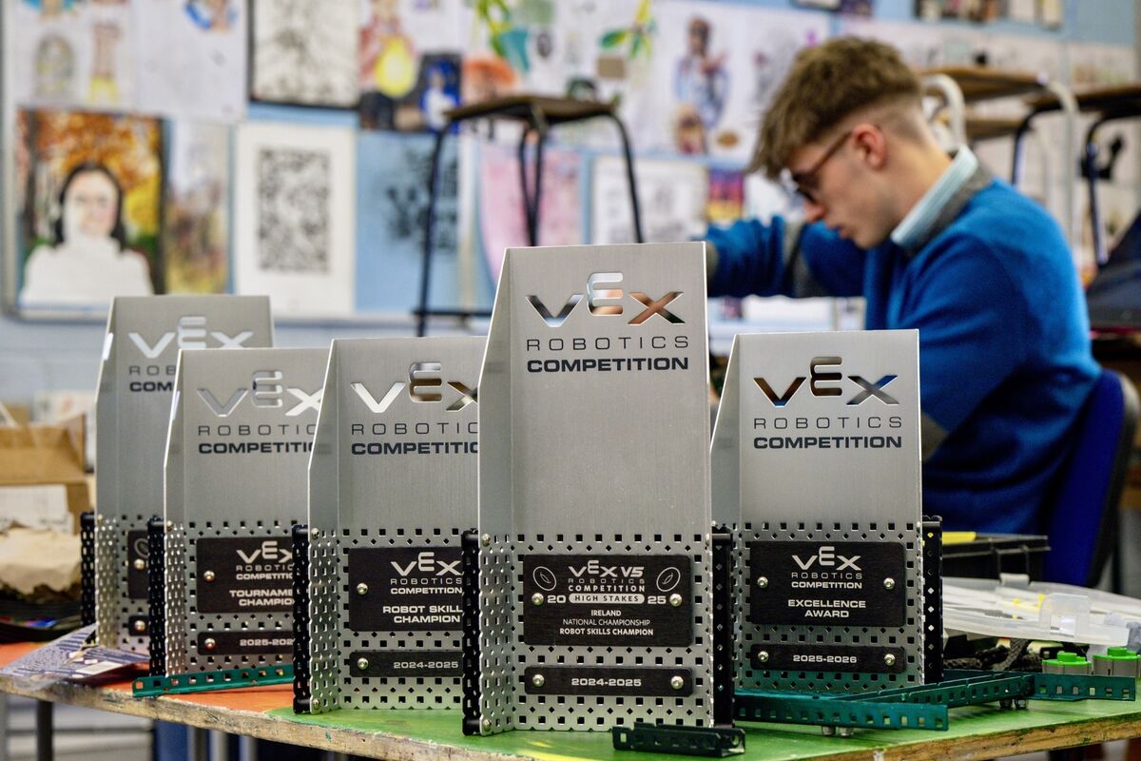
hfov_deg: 28.8
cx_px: 570
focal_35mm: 70
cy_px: 380
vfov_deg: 19.5
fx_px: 2218
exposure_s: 1/80
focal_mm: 70
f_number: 6.3
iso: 2000
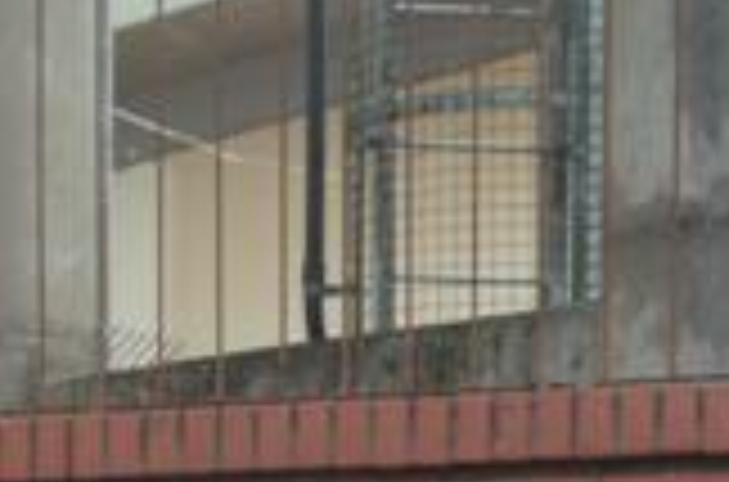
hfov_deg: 11.5
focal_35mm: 178
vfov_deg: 7.2
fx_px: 3594
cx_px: 27
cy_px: 1144
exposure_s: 1/125
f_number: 5.6
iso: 400
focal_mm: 24
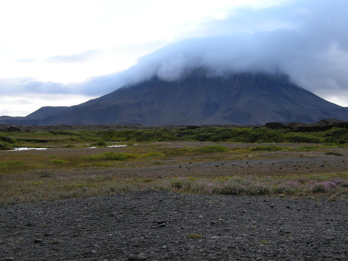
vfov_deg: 35.9
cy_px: 138
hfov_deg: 46.7
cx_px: 197
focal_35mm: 40
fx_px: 402
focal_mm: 7.5
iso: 100
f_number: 4.3
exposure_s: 1/141
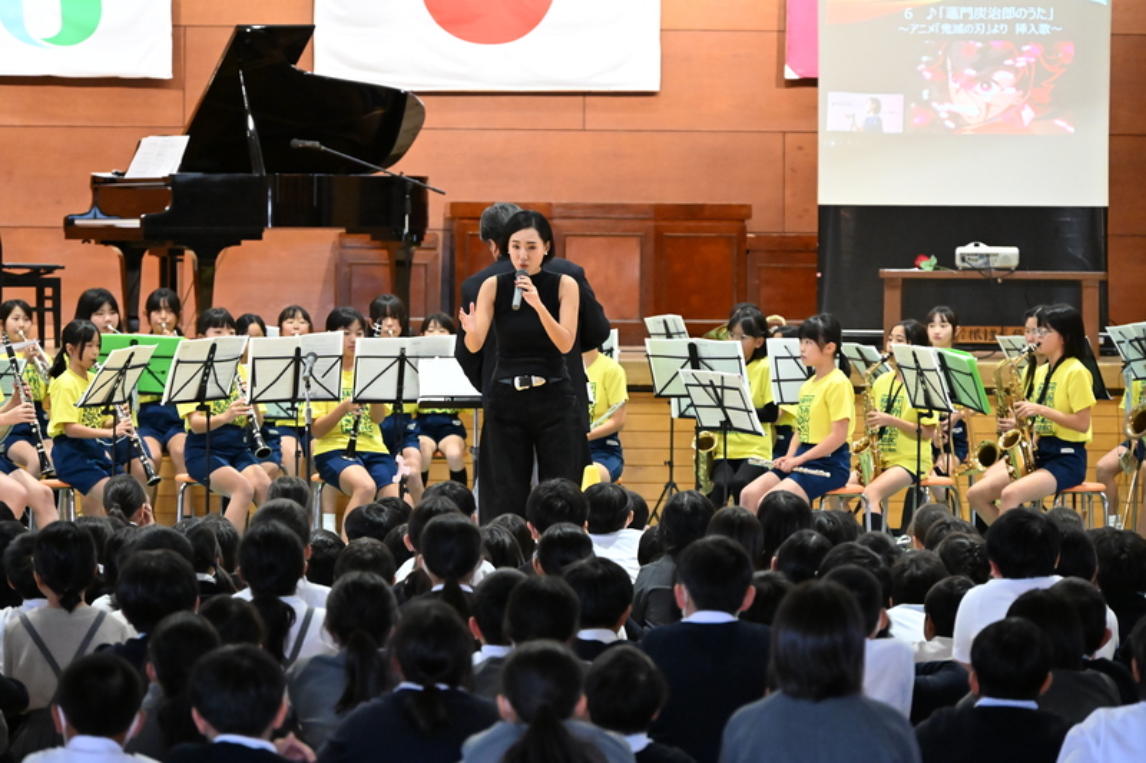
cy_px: 382
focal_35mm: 180
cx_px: 573
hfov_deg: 11.4
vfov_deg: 7.6
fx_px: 5728
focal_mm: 180
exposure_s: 1/250
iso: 12800
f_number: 6.3
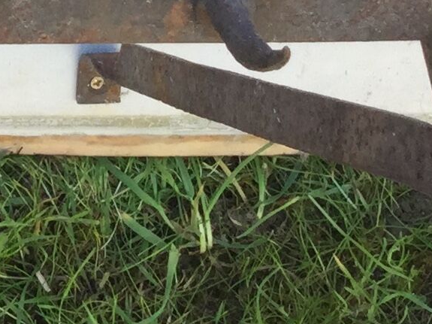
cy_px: -283
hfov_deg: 10.0
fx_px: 2196
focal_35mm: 176
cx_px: -557
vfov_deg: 8.1
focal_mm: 3.3
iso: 25
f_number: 2.4
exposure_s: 1/181
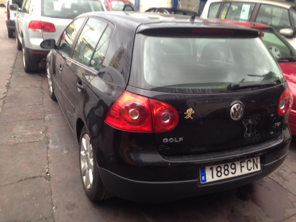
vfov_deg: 42.9
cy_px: 111
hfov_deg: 55.4
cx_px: 148
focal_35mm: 33
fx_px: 282
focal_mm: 4.12
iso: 64
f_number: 2.4
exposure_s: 1/20
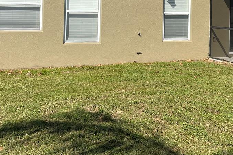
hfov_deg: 30.6
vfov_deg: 20.5
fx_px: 414
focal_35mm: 64
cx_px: 187
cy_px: -5
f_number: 1.6
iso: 32
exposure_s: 1/4132
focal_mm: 4.2
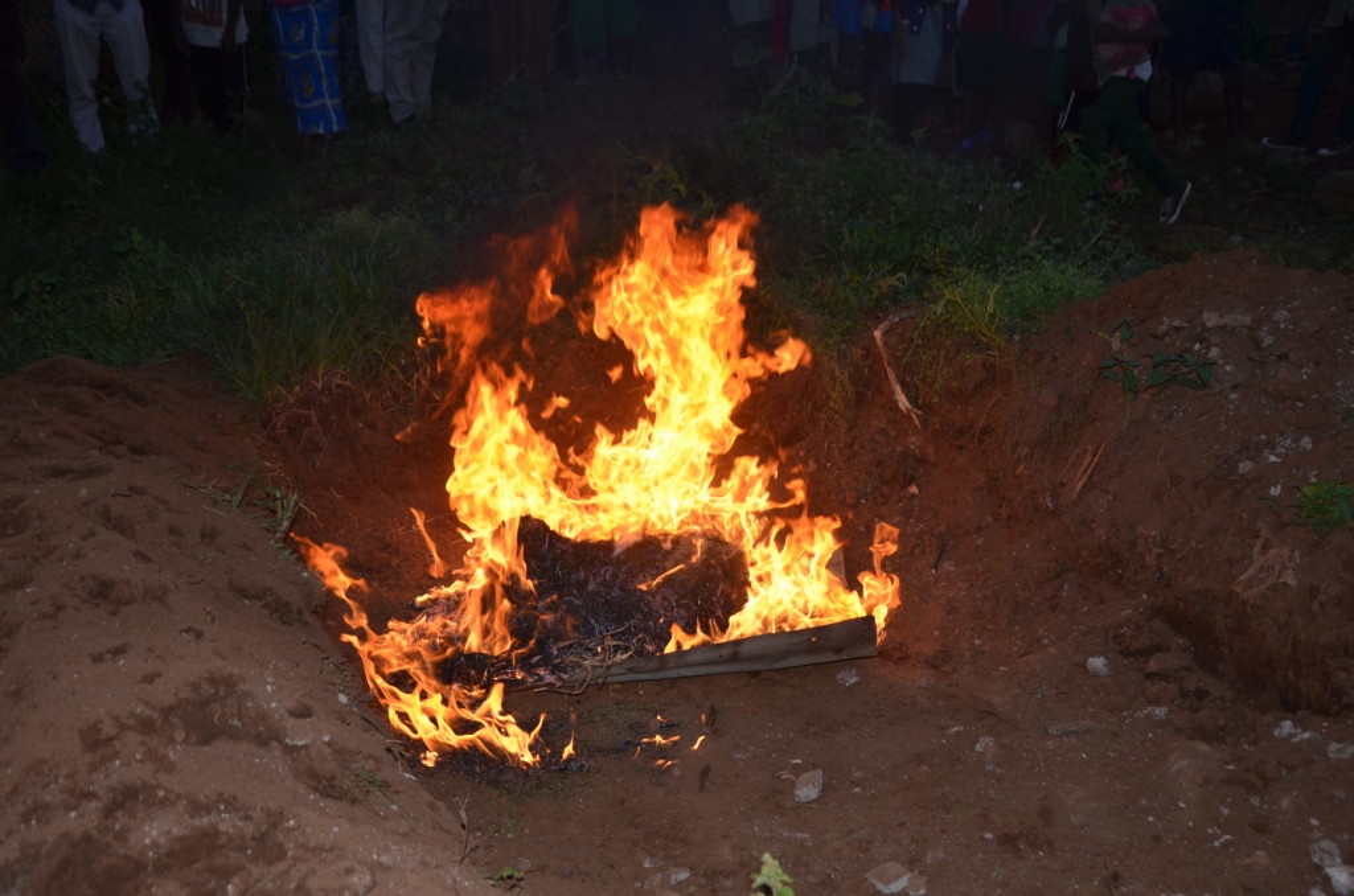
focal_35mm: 39
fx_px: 1464
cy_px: 448
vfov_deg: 34.1
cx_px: 677
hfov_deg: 49.6
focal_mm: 26
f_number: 4
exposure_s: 1/250
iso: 160
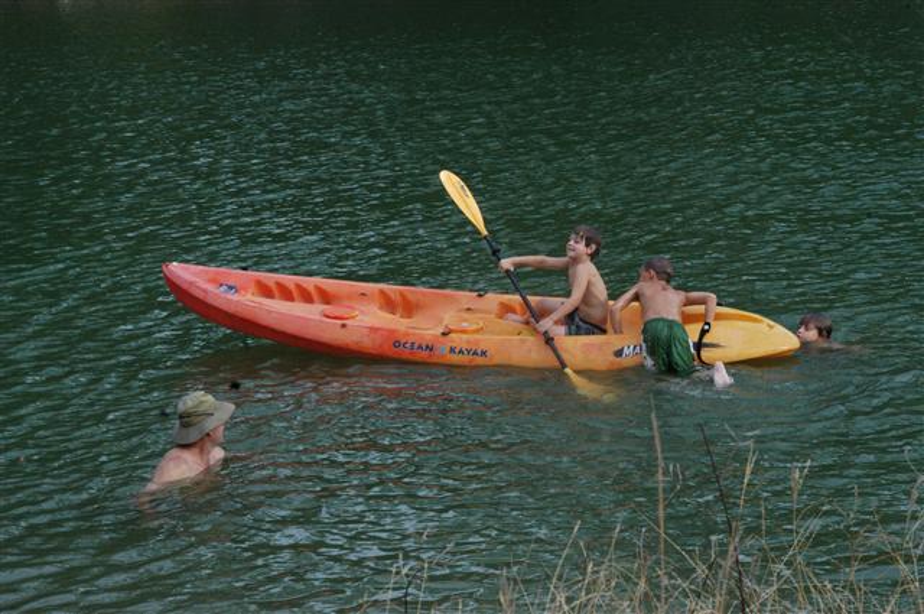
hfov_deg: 22.6
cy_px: 307
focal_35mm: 90
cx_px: 462
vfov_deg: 15.1
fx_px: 2307
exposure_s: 1/400
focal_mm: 60
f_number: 10
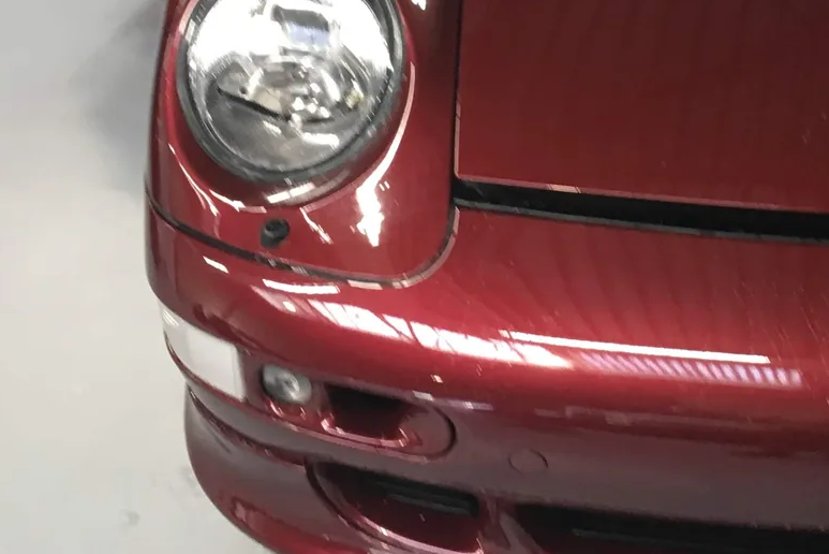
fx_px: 1797
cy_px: 28
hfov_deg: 24.8
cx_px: 827
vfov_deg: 17.2
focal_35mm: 78
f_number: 2.2
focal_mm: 4.15
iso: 50
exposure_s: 1/33
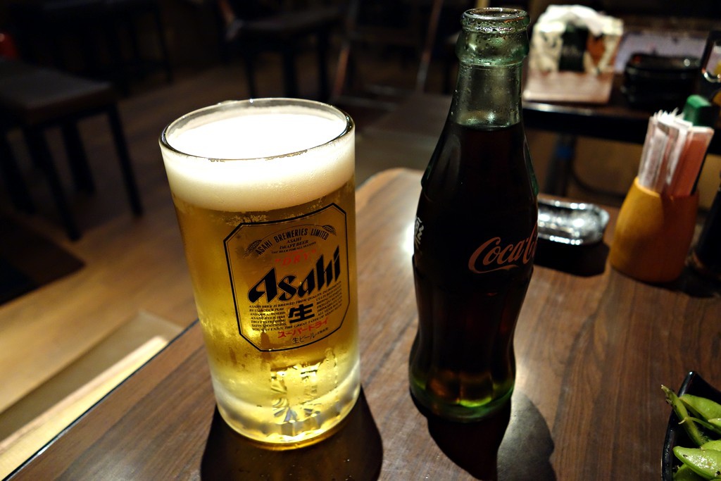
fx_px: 561
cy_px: 240
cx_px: 360
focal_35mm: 28
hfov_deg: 65.5
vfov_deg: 46.4
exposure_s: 1/10
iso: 800
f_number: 2.8
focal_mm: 10.4
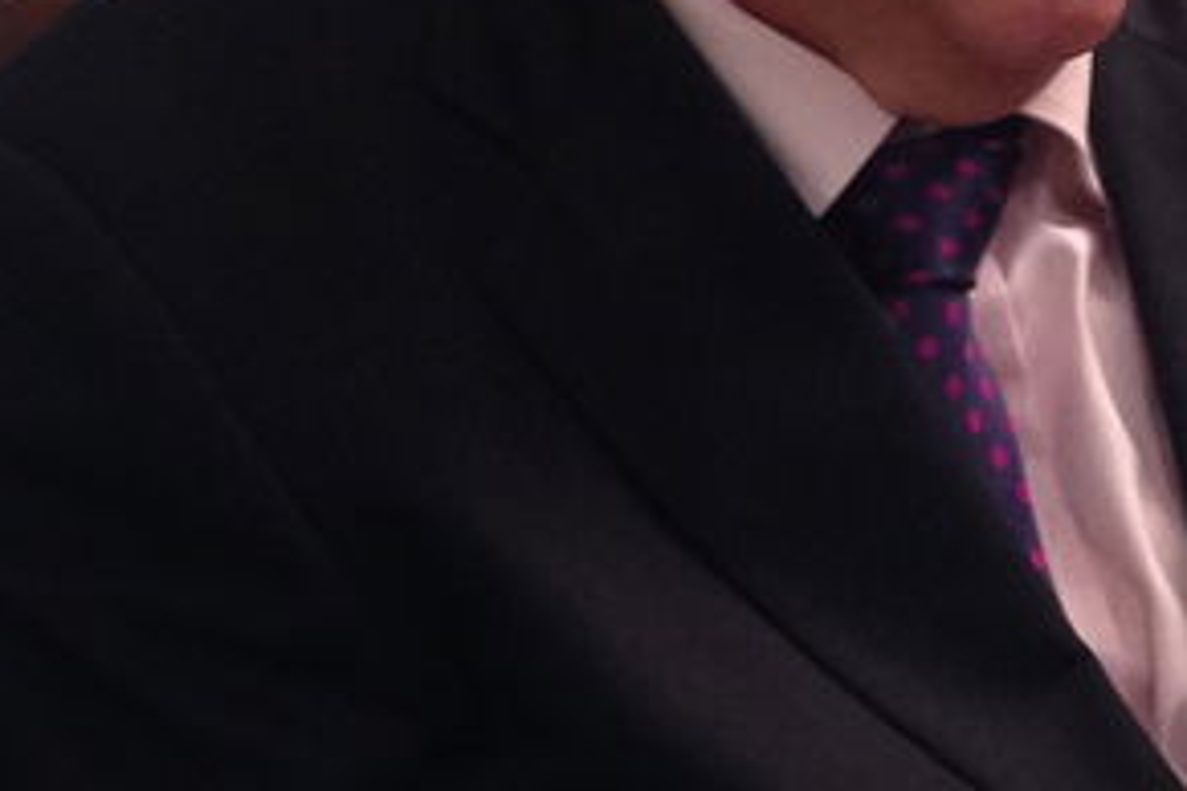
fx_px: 5440
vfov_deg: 8.3
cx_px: 600
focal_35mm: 165
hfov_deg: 12.5
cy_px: 159
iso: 125
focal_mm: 4.12
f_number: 2.4
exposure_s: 1/20
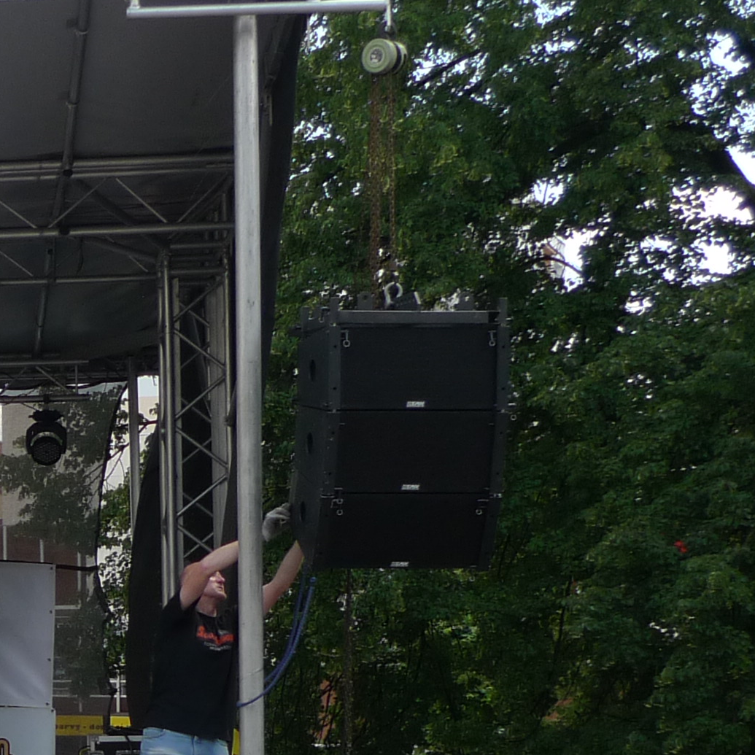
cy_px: 661
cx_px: -481
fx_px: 2690
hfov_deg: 14.5
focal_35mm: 109
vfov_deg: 15.8
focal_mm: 7.4
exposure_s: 1/640
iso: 80
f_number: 2.3
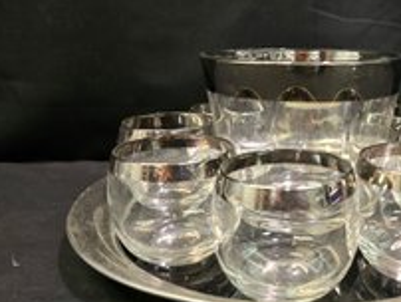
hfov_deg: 46.2
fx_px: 452
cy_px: 140
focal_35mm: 39
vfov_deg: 36.9
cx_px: 299
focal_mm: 6.3
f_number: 1.7
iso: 1000
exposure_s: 1/60
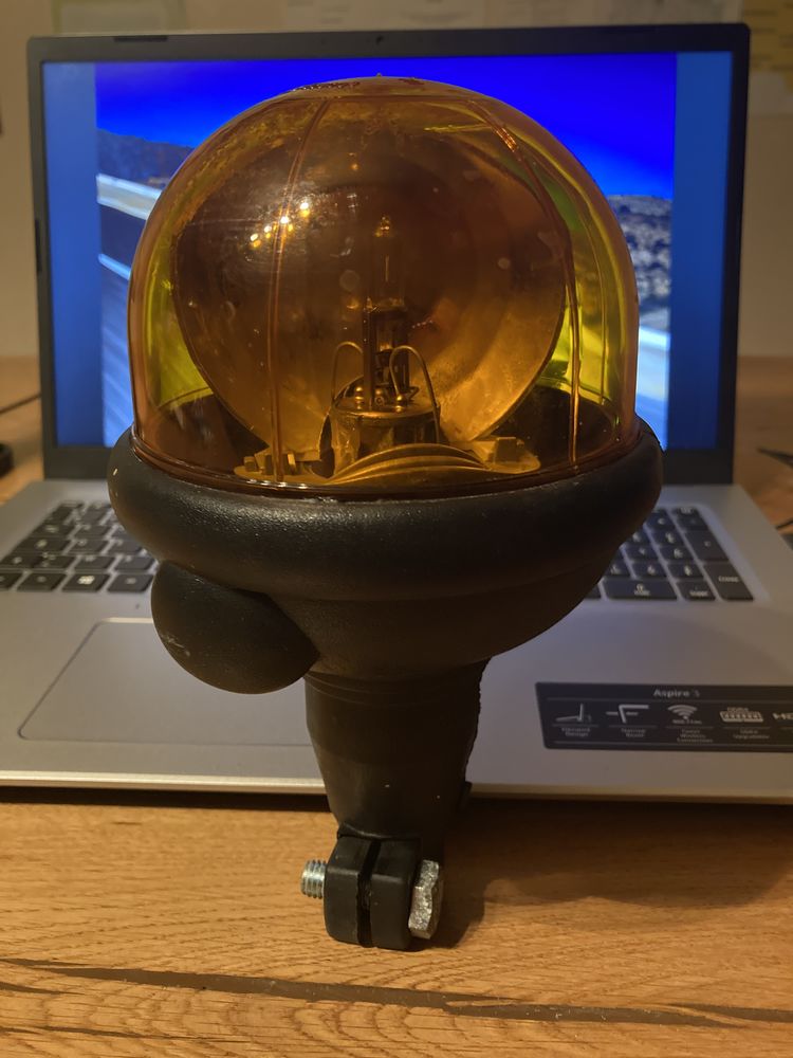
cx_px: 396
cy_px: 529
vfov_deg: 63.4
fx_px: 855
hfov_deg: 49.7
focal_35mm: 28
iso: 500
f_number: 1.8
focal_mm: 3.99
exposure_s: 1/25
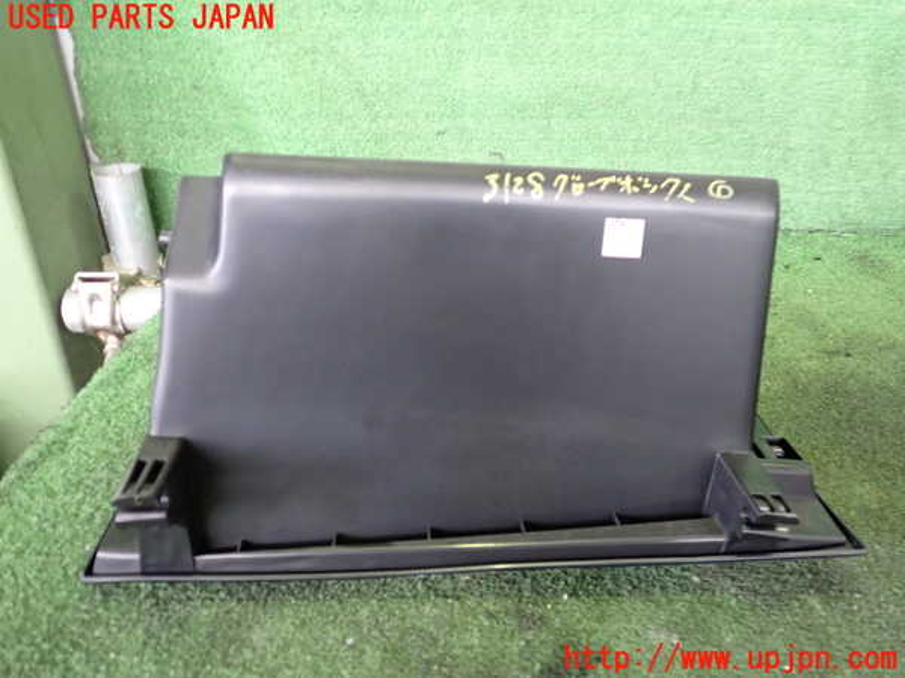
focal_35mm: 30
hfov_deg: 60.0
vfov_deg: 46.8
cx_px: 452
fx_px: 784
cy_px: 339
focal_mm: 5.4
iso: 640
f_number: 2.3
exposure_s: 1/30
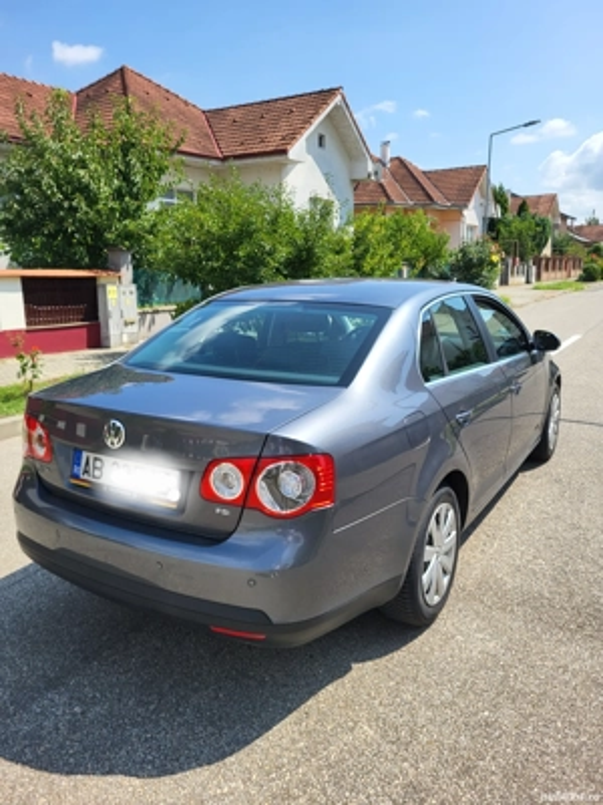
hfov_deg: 53.1
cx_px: 302
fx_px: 604
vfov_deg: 67.3
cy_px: 402
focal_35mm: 26
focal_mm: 5.4
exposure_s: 1/2000
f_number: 1.8
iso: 40
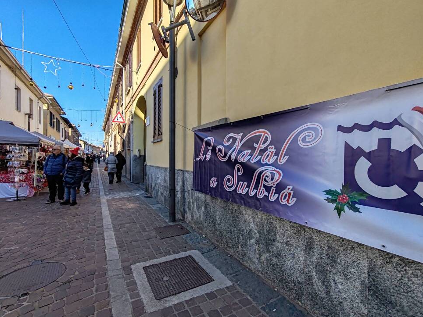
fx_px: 208
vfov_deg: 74.7
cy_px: 160
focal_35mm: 17
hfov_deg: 91.0
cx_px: 203
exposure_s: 1/970
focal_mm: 1.96
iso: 50
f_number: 2.2
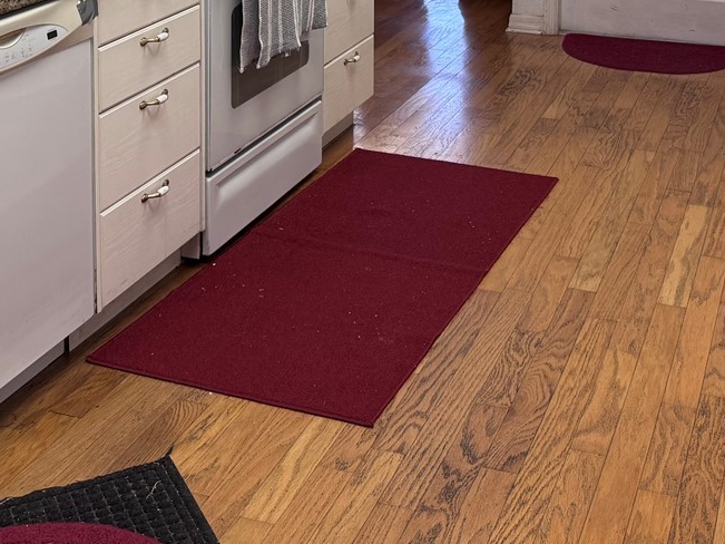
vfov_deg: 22.8
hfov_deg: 32.6
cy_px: -114
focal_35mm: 59
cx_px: 430
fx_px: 1235
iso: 160
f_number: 1.78
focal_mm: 6.76
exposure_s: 1/120
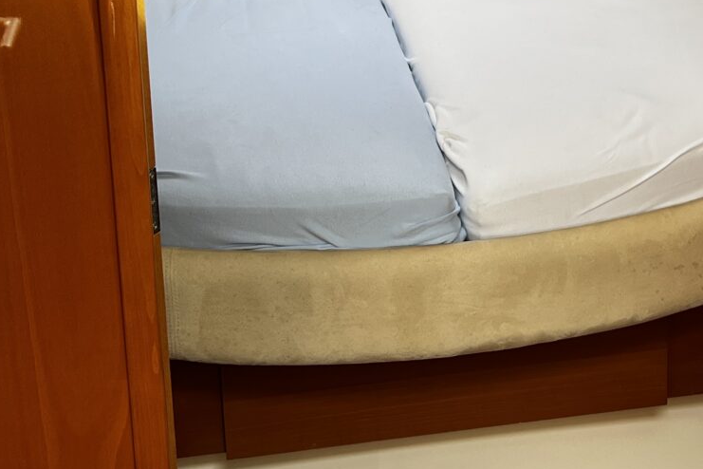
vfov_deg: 17.8
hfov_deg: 27.5
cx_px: 483
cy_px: -90
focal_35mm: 73
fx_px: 1425
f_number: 1.5
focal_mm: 5.7
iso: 50
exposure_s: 1/164
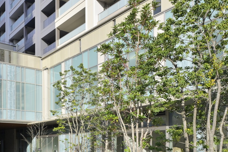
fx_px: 222
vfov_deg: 35.1
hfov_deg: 46.7
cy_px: 143
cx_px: 7
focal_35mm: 35
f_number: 6.3
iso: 160
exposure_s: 1/640
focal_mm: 14
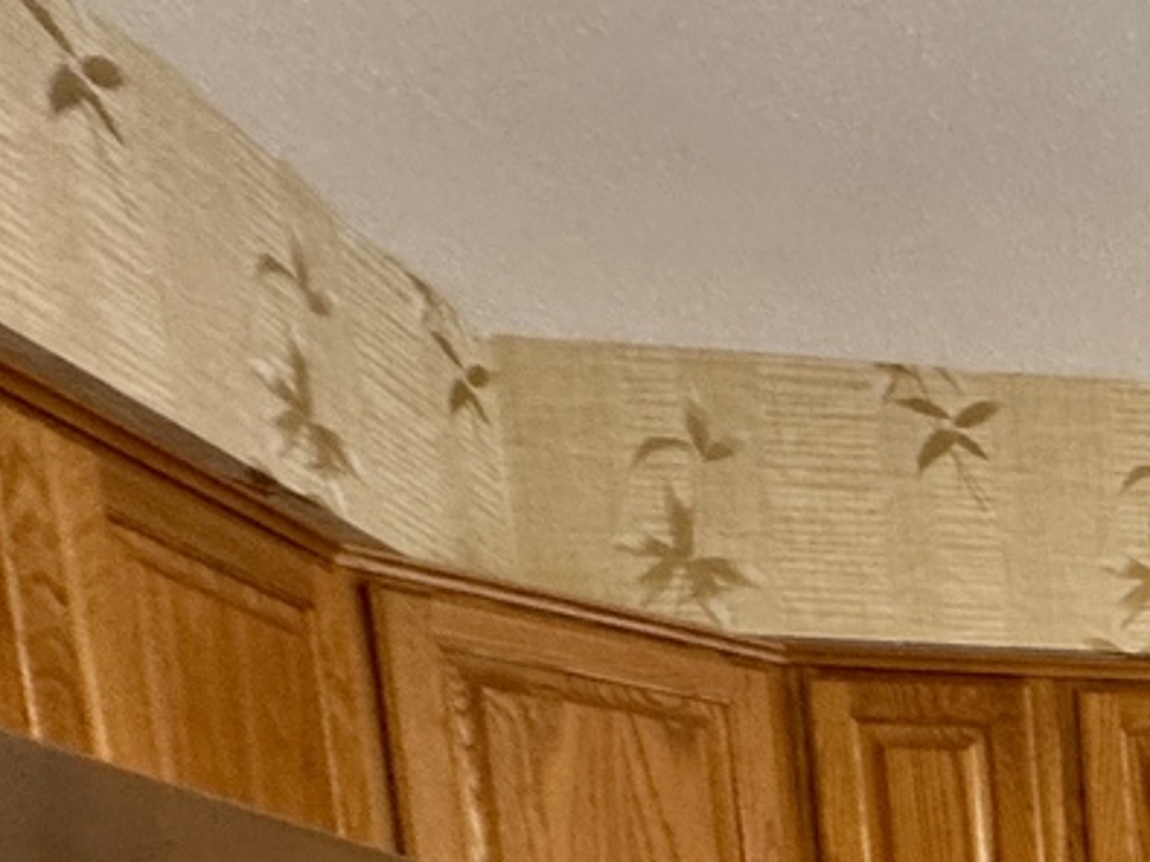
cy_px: 1424
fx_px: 1694
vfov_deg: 21.7
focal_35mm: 51
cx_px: 1820
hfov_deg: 25.5
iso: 200
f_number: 2.2
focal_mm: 2.22
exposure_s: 1/60
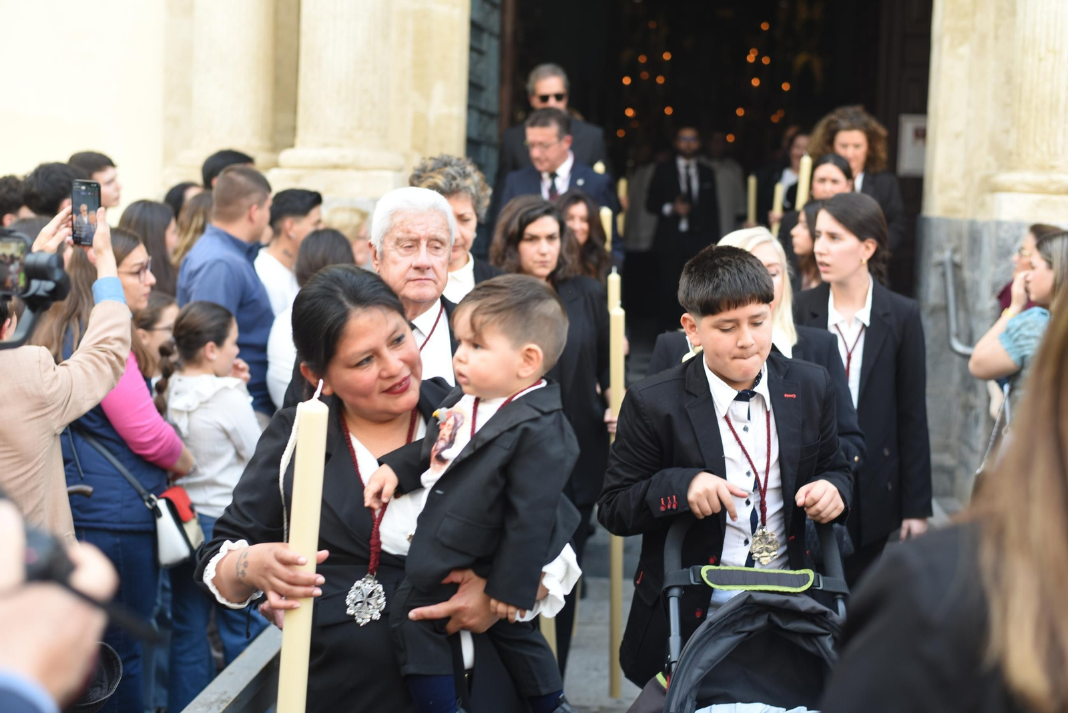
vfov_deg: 27.0
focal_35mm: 50
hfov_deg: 39.6
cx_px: 534
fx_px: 1484
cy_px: 356
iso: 100
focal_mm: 50
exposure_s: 1/100
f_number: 2.8
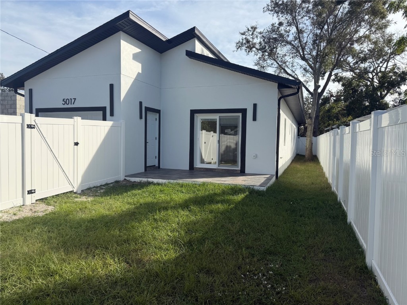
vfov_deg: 56.8
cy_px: 152
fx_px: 282
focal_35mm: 24
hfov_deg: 71.6
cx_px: 204
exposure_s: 1/3953
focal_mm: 6.76
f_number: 1.78
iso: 80
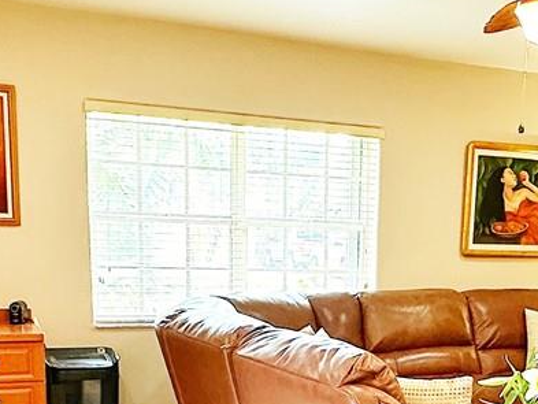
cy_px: 414
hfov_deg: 33.4
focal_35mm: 57
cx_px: 363
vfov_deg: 24.4
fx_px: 886
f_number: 2.2
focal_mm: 2.22
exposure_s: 1/120
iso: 320
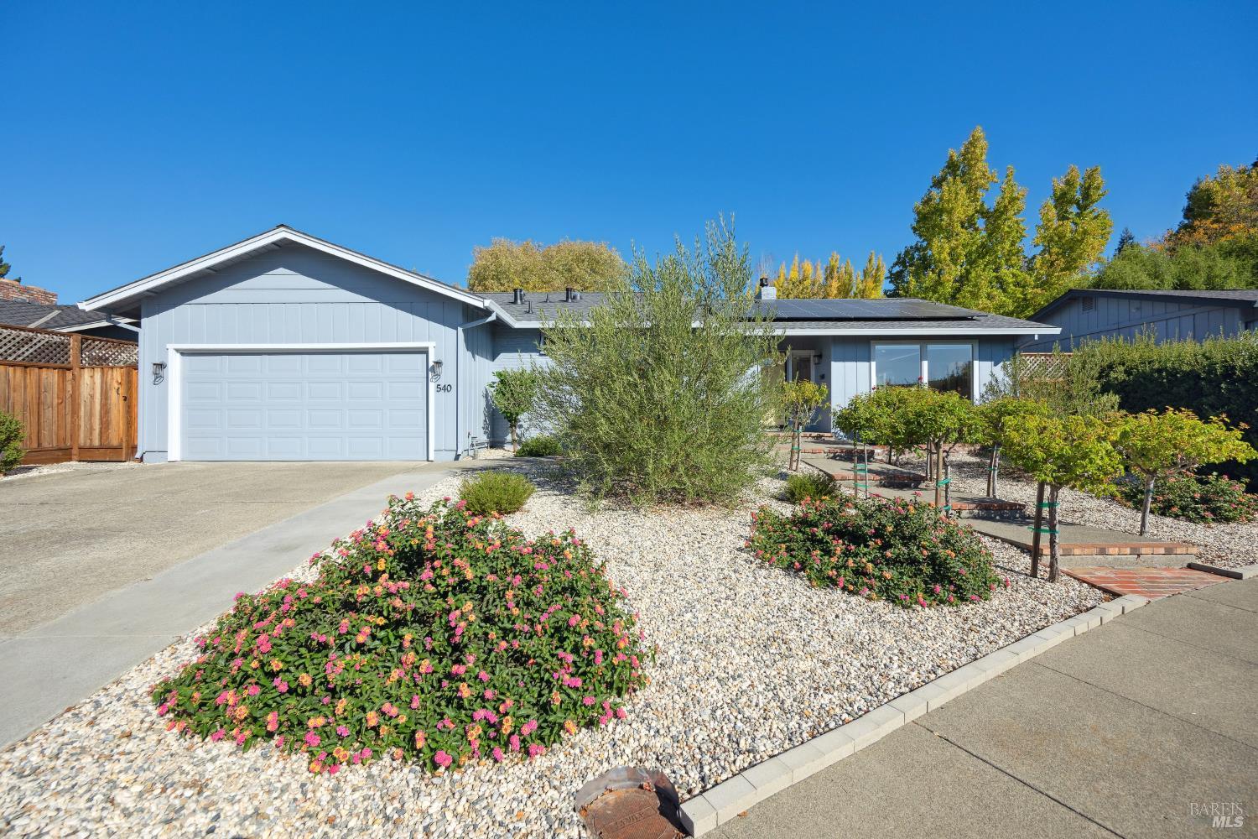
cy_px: 420
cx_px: 629
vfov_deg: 81.2
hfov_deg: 104.3
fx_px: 489
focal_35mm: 14
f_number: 6.3
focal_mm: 14
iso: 250
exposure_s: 1/1250
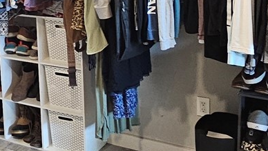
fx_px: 498
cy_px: -7
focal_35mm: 70
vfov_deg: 16.8
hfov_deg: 27.6
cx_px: -25
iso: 320
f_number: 2.2
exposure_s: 1/40
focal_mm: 2.2
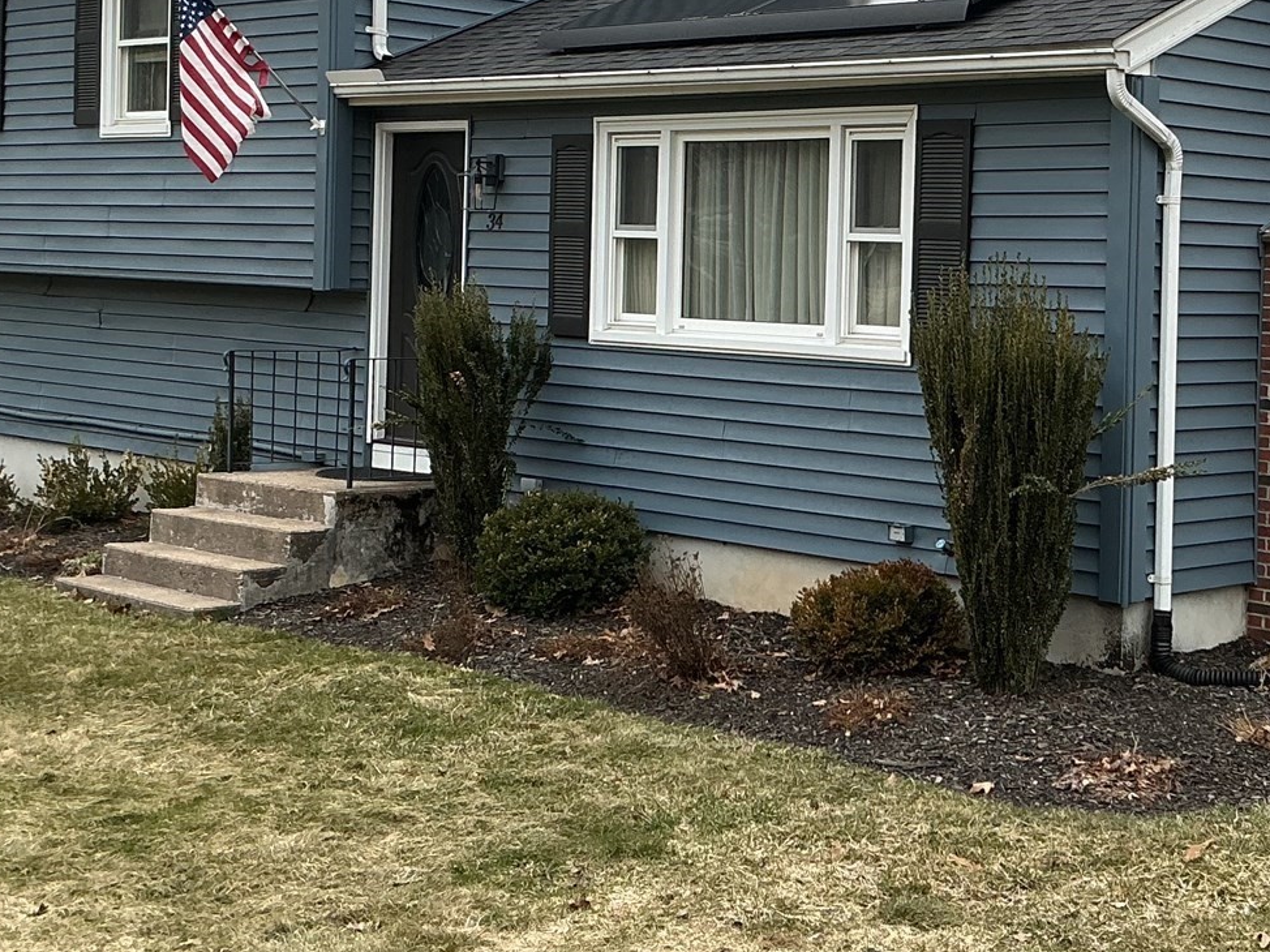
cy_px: 339
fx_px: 2237
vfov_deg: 23.9
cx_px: 965
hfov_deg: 31.1
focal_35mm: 61
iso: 25
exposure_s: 1/465
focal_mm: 3
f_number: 1.8
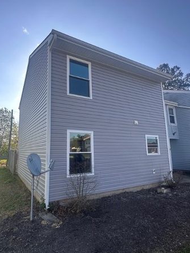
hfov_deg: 63.1
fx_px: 154
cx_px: 83
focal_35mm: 21
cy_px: 126
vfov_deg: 79.0
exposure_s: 1/678
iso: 40
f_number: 2.2
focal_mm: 2.22
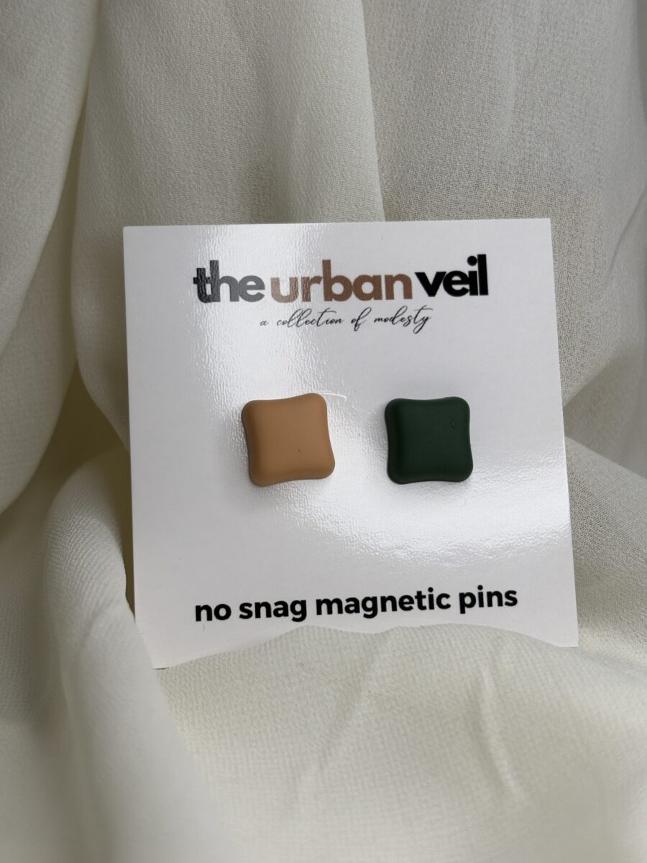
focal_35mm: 52
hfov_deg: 28.0
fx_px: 1296
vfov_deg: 36.8
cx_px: 324
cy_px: 432
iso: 32
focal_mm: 5.96
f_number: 1.6
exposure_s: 1/390
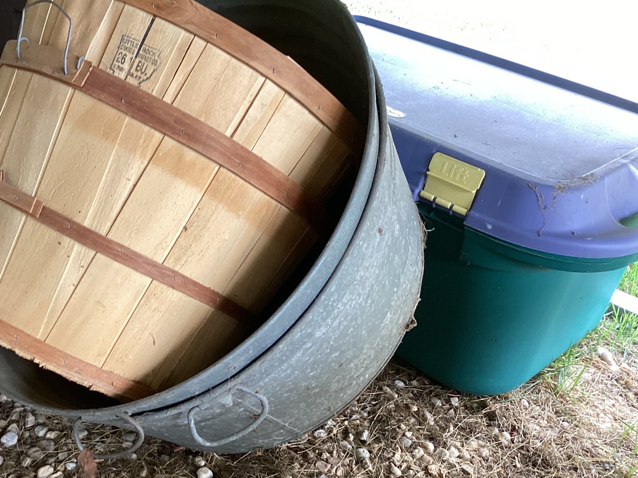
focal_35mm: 42
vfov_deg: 34.3
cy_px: 276
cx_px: 213
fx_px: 774
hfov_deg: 44.2
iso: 80
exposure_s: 1/60
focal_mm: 3.3
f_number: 2.4
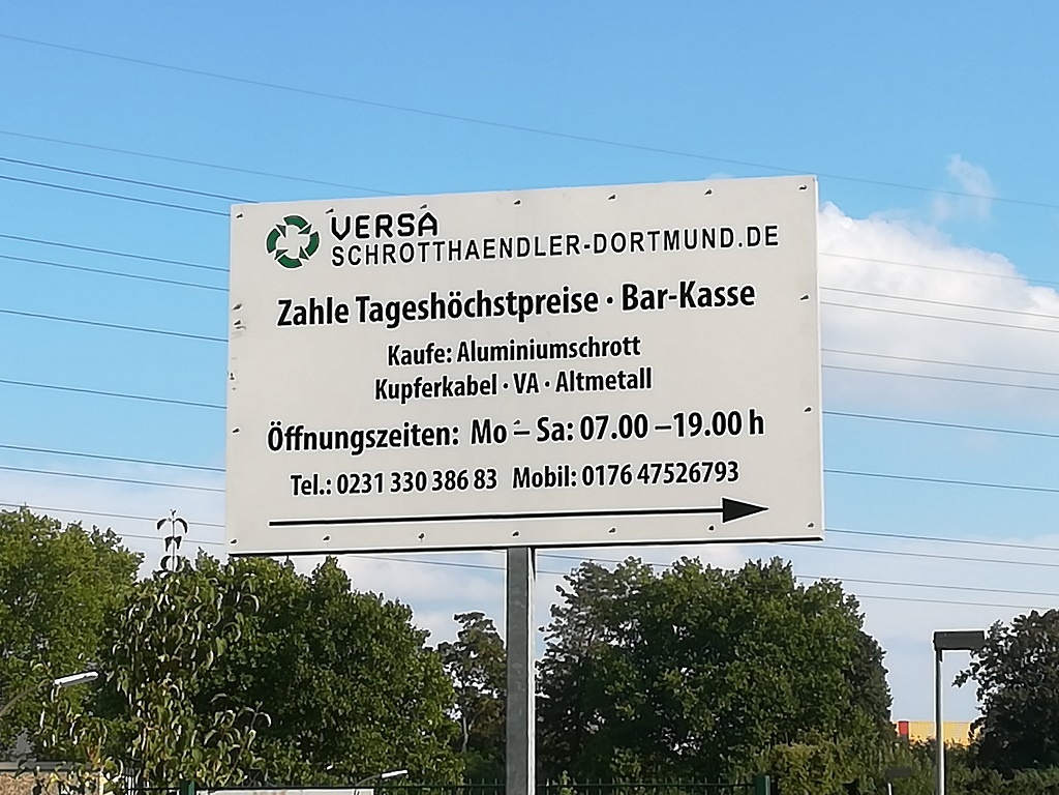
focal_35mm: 98
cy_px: 398
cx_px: 530
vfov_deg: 15.1
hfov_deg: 20.0
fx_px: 2998
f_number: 2.2
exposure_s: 1/737
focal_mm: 3.83
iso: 50
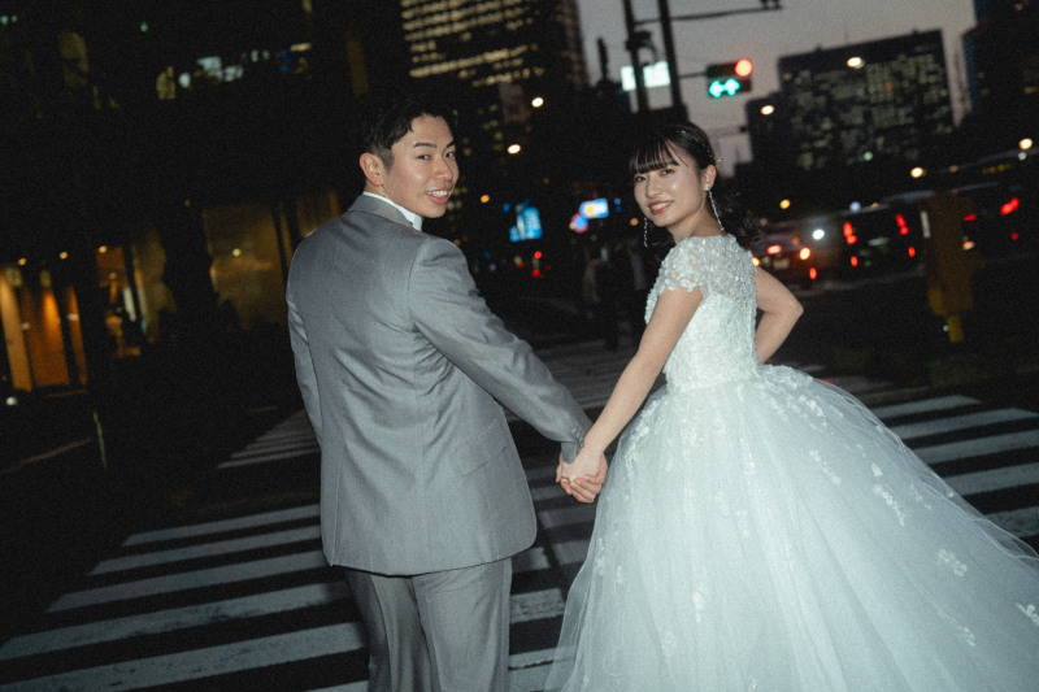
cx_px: 520
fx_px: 1443
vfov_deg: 27.0
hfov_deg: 39.6
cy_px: 346
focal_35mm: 50
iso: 800
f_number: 3.5
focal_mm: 50
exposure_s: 1/160
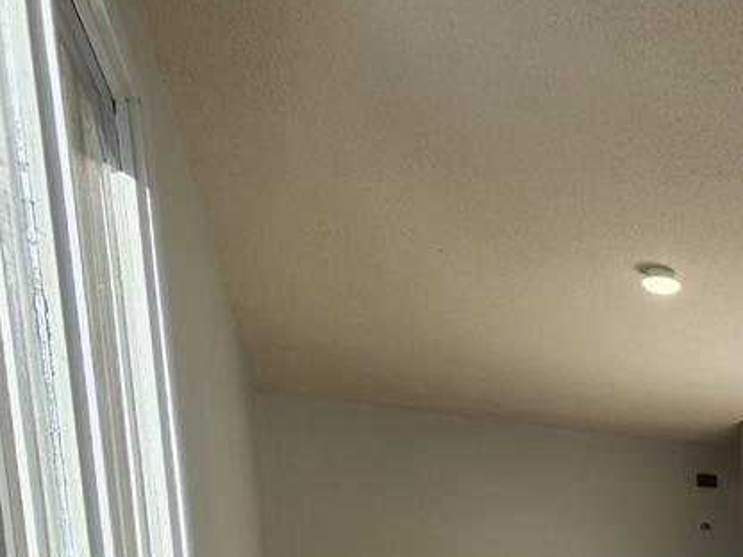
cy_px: 668
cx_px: 872
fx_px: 687
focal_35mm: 32
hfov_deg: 41.2
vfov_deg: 35.0
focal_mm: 2.2
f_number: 2.2
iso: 50
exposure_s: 1/243
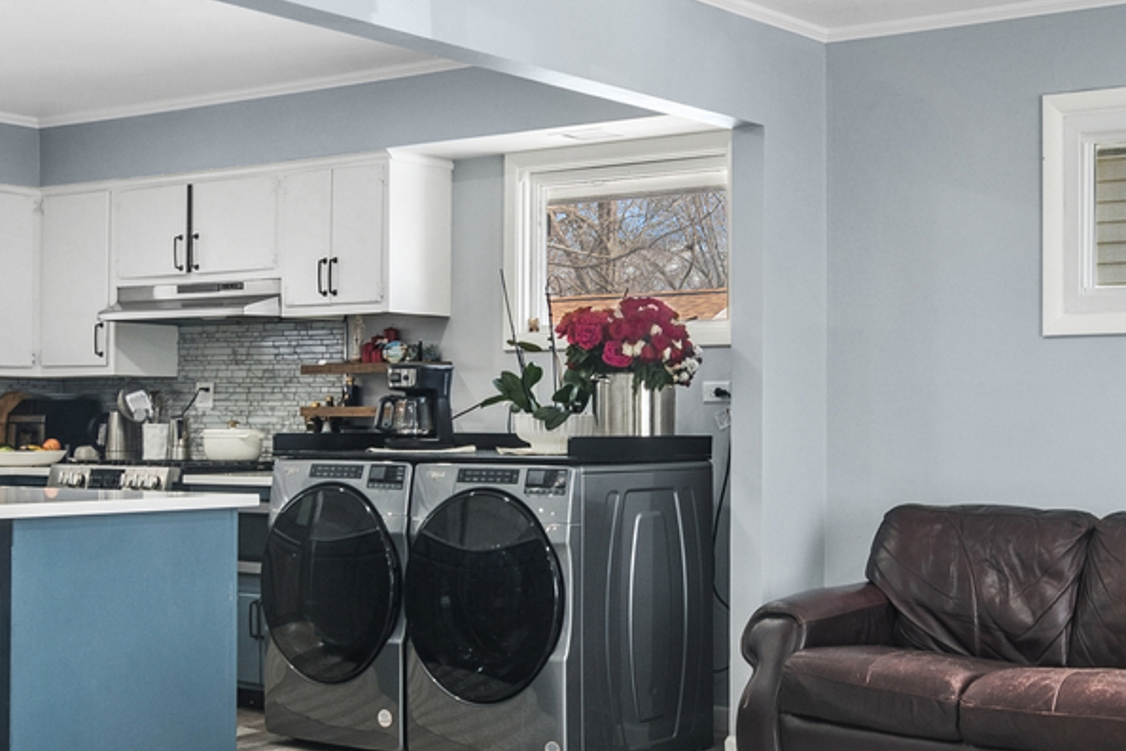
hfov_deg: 38.8
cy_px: 397
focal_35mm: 49
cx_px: 901
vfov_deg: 27.5
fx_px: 1533
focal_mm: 12
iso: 200
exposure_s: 1/13
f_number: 8
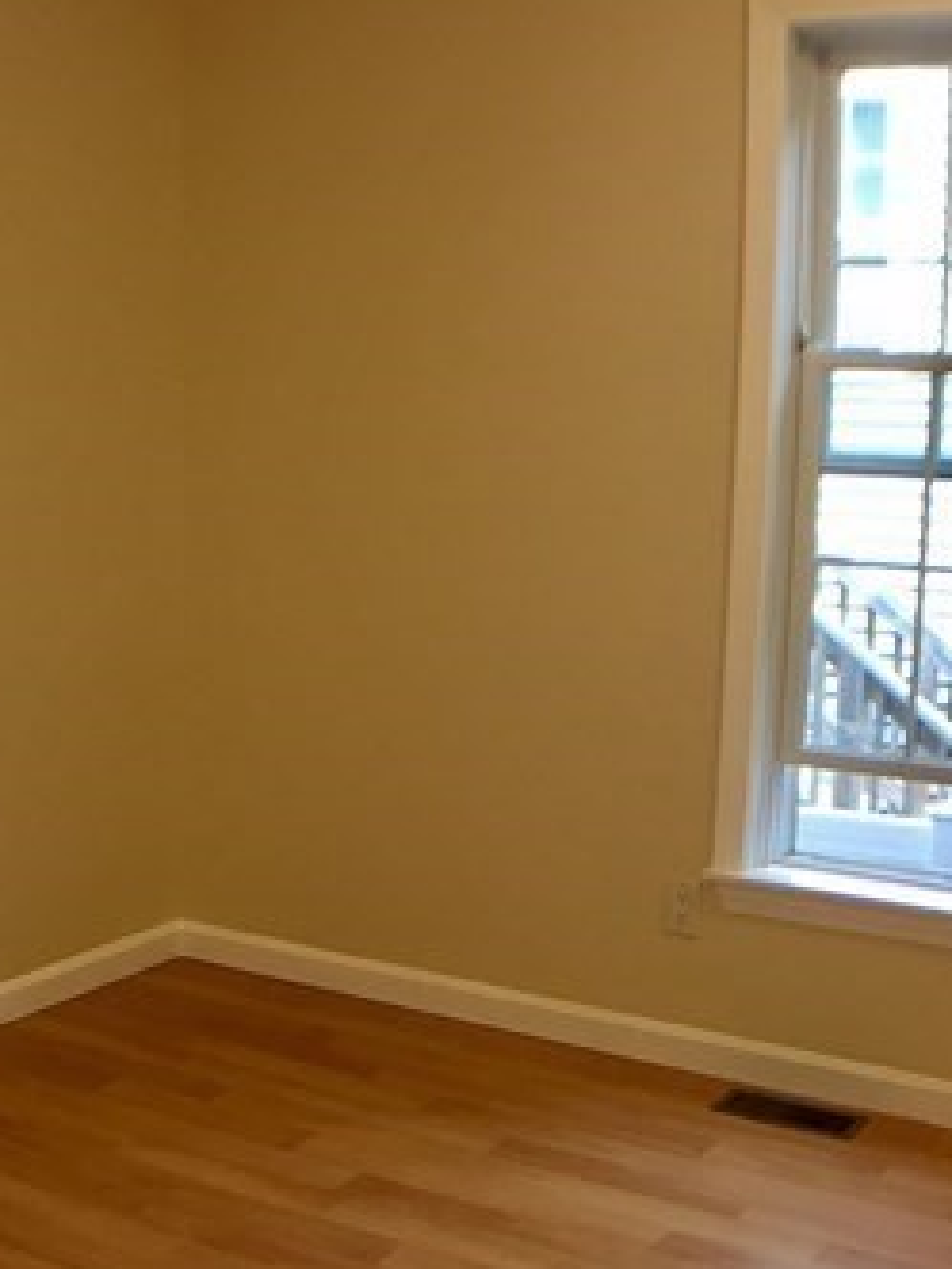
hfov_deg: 21.7
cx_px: 245
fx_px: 2457
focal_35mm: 67
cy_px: 883
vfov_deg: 28.7
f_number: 2.2
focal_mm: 4.15
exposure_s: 1/30
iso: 50
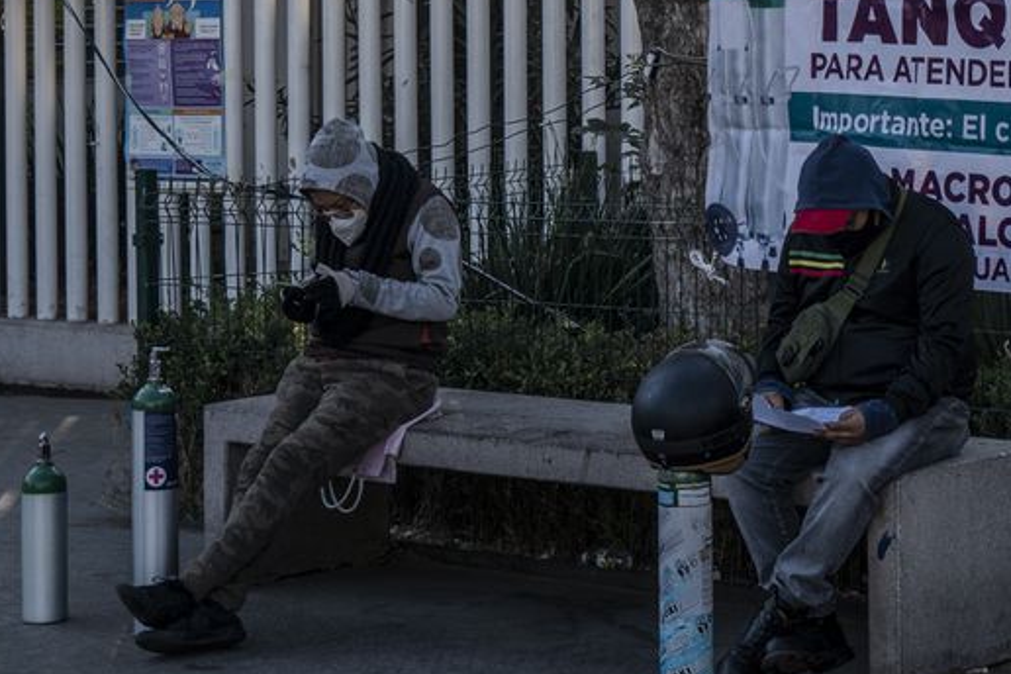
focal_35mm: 94
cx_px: 1152
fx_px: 2644
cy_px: 69
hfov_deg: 20.5
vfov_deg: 14.4
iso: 100
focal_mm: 27
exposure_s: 1/125
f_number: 5.6
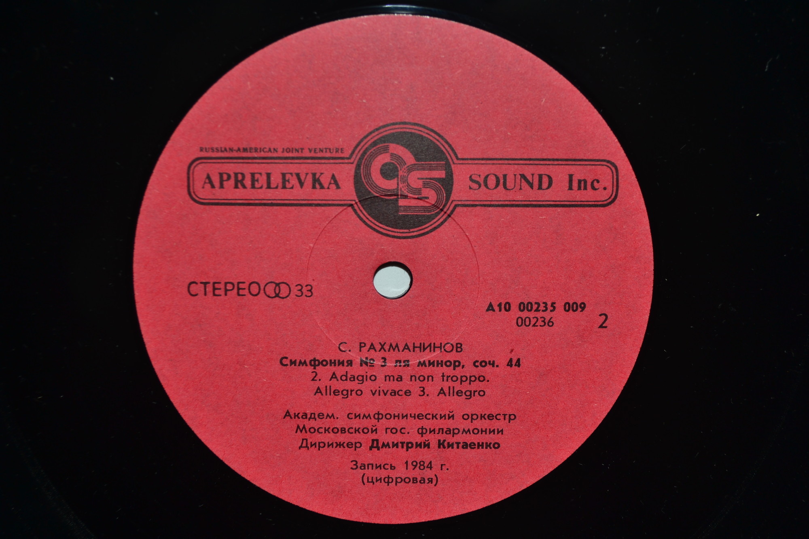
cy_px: 270
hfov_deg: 41.1
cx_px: 404
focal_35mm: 48
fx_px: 1078
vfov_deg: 28.1
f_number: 4.8
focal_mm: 32
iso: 100
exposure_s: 1/200
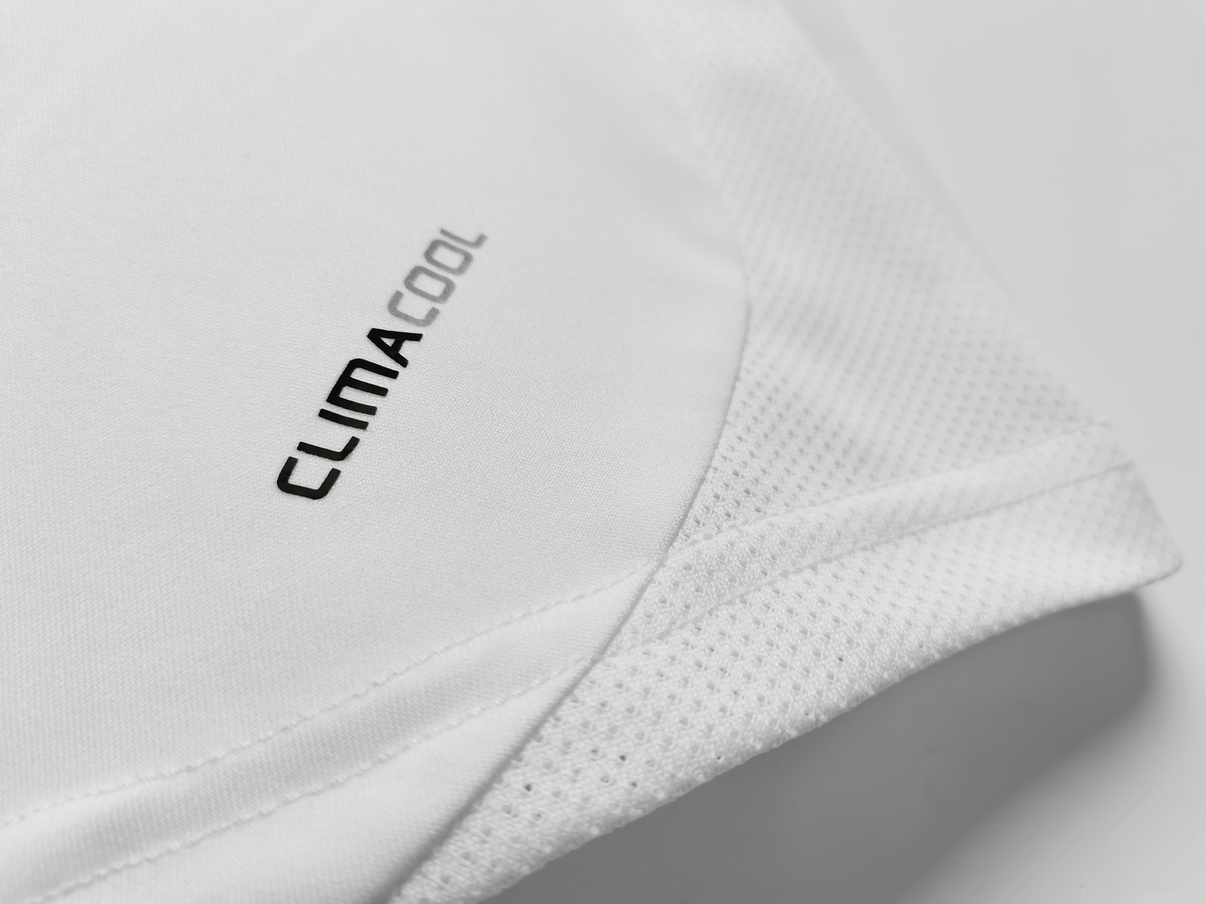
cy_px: 452
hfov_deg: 67.3
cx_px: 603
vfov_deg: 53.1
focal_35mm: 26
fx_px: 906
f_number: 1.8
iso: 64
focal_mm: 5.58
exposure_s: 1/100
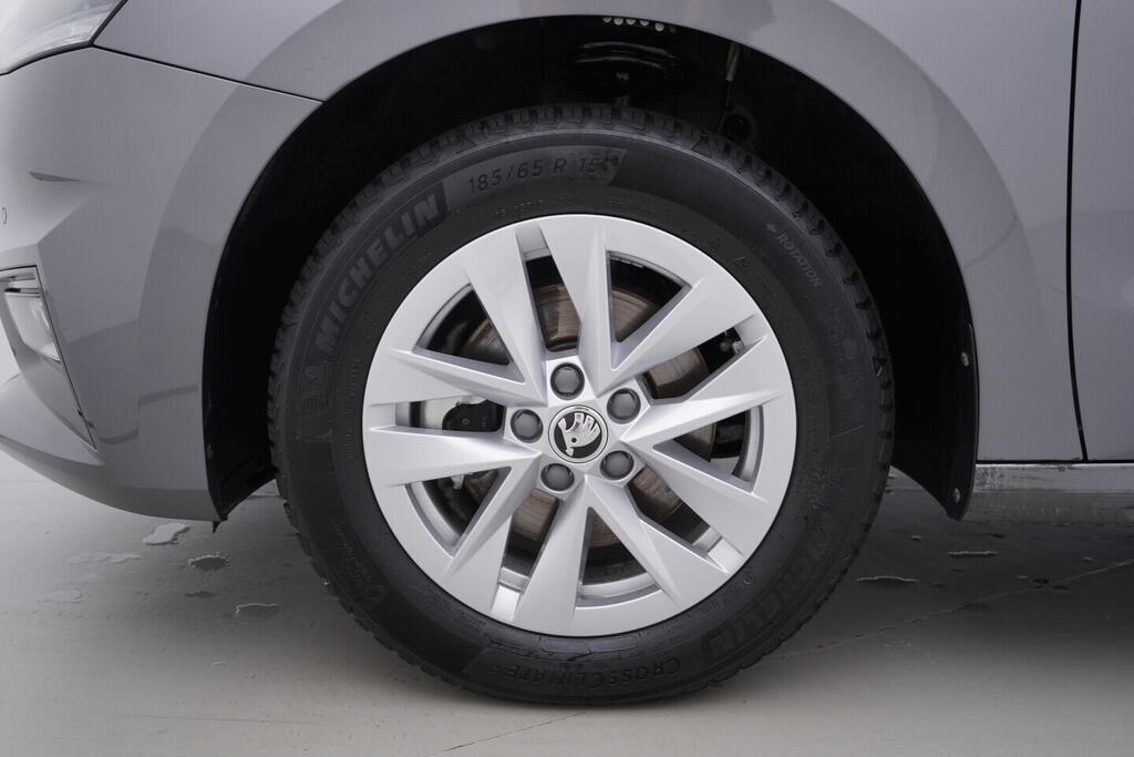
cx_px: 567
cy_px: 378
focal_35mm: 36
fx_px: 1134
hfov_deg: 53.1
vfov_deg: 36.9
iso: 125
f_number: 4
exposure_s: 1/60
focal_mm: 24
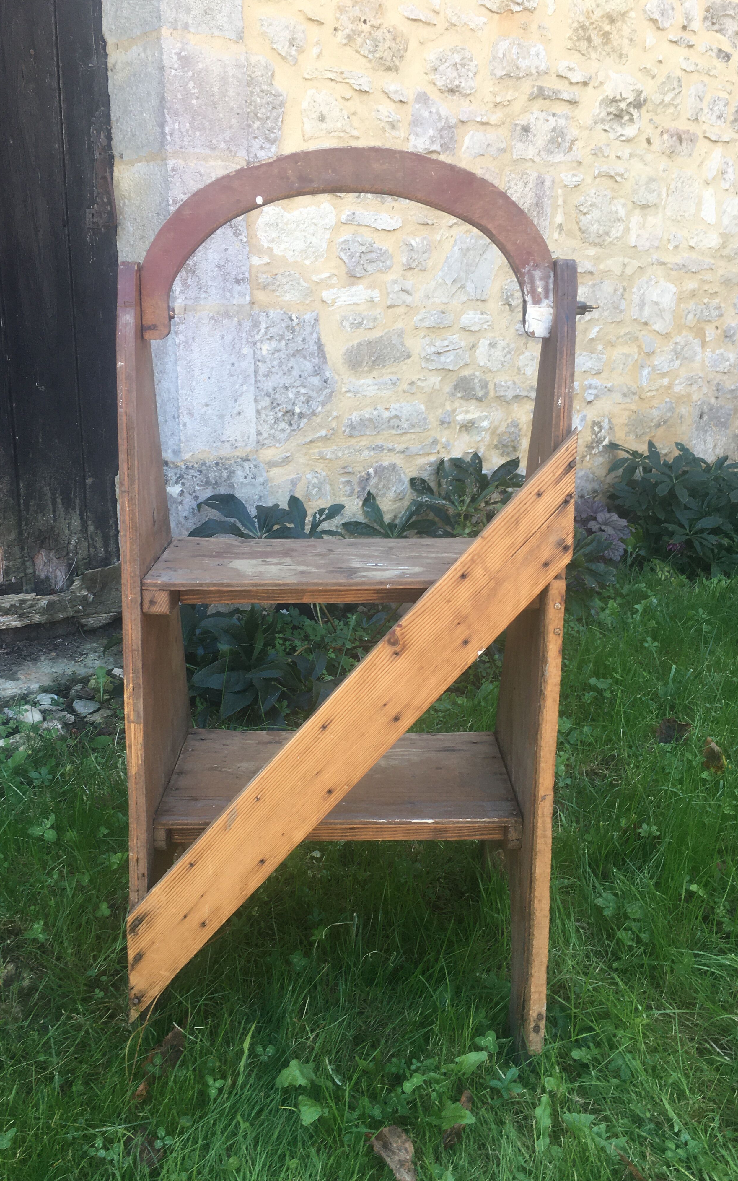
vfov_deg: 61.2
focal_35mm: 31
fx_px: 998
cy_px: 595
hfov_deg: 40.5
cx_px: 326
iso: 32
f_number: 2.2
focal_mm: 4.15
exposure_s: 1/100
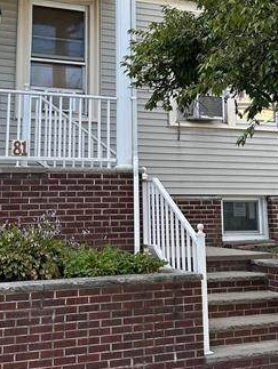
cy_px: 83
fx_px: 609
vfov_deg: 33.0
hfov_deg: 25.7
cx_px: 135
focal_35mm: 57
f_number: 1.78
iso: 80
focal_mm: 6.86
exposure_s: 1/1227
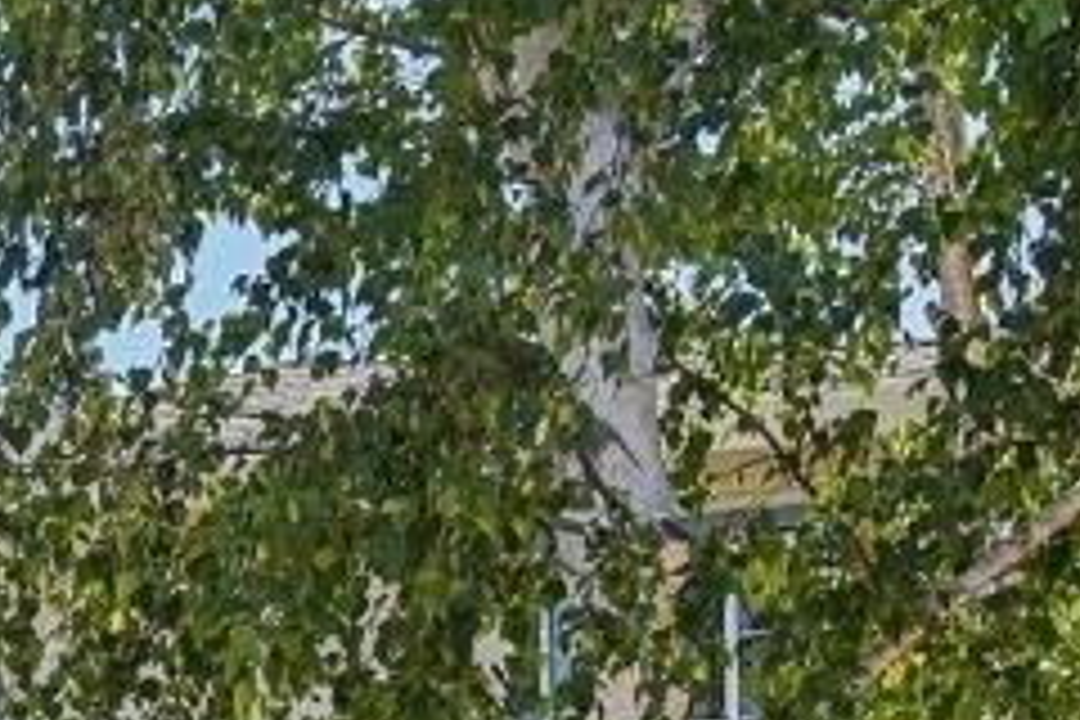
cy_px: 1402
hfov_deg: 14.5
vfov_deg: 10.2
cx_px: -828
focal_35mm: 125
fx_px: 3750
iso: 400
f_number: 8
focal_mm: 20
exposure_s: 1/500
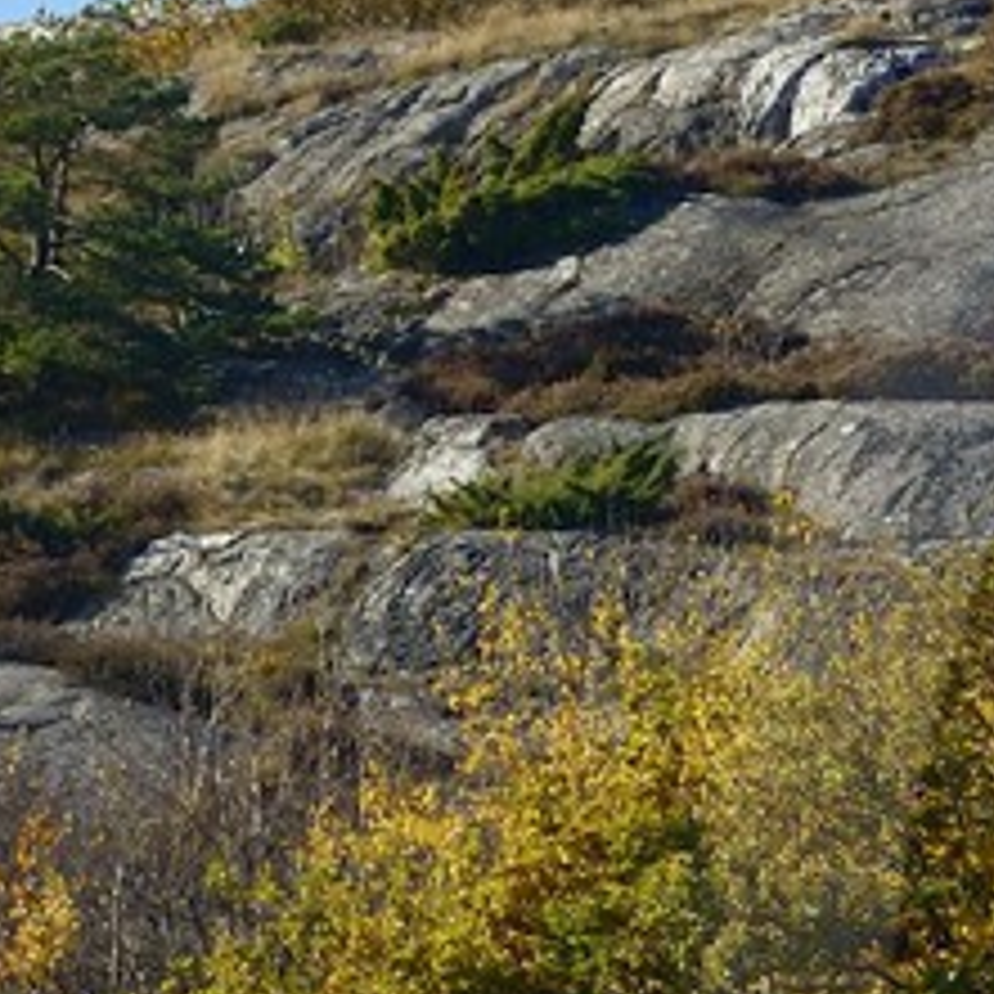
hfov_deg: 1.4
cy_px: 1142
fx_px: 39992
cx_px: 2537
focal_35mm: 1231
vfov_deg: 1.4
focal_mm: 200
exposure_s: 1/400
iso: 200
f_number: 7.1
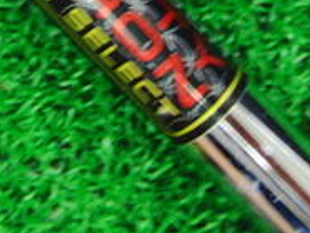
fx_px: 1139
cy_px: -128
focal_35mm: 127
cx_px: -35
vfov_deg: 11.2
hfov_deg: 15.1
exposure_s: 1/25
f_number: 3.6
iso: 400
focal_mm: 6.42
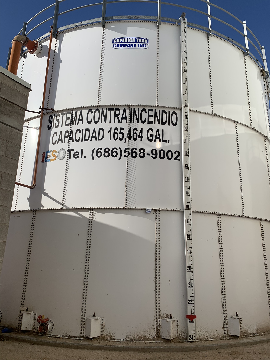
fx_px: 270
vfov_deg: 67.3
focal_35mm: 26
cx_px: 135
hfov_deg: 53.1
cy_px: 180
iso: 25
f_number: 1.8
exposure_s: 1/3937
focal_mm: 4.25
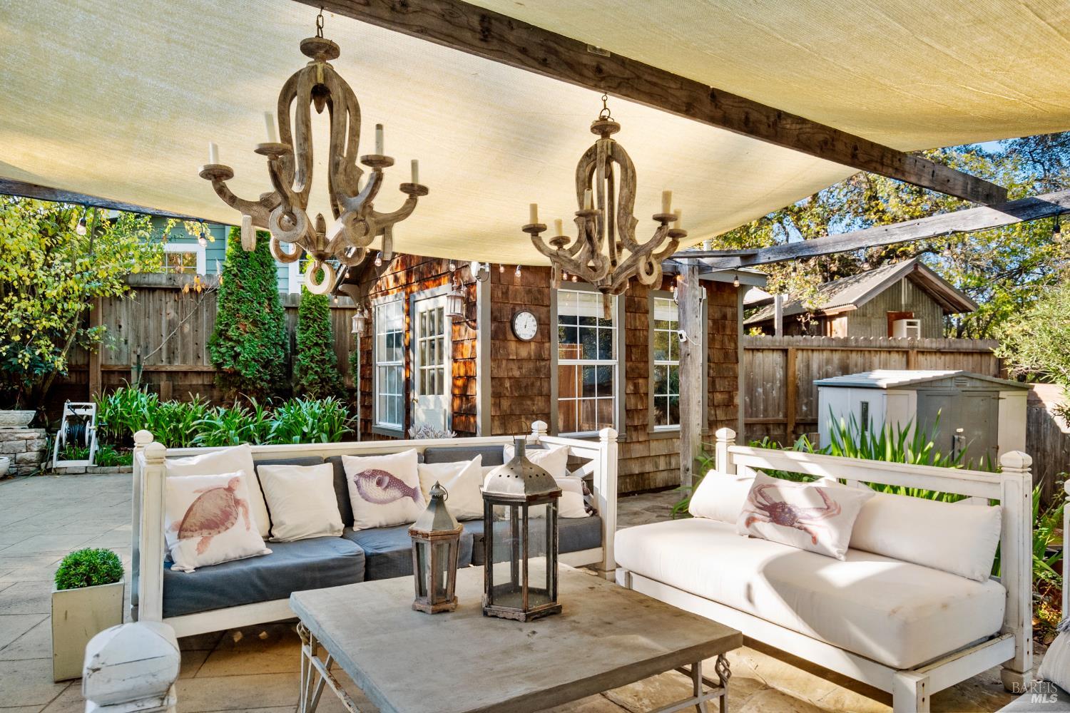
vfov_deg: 59.5
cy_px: 356
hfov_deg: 81.2
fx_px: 624
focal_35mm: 21
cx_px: 535
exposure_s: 1/40
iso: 200
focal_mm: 14
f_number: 8
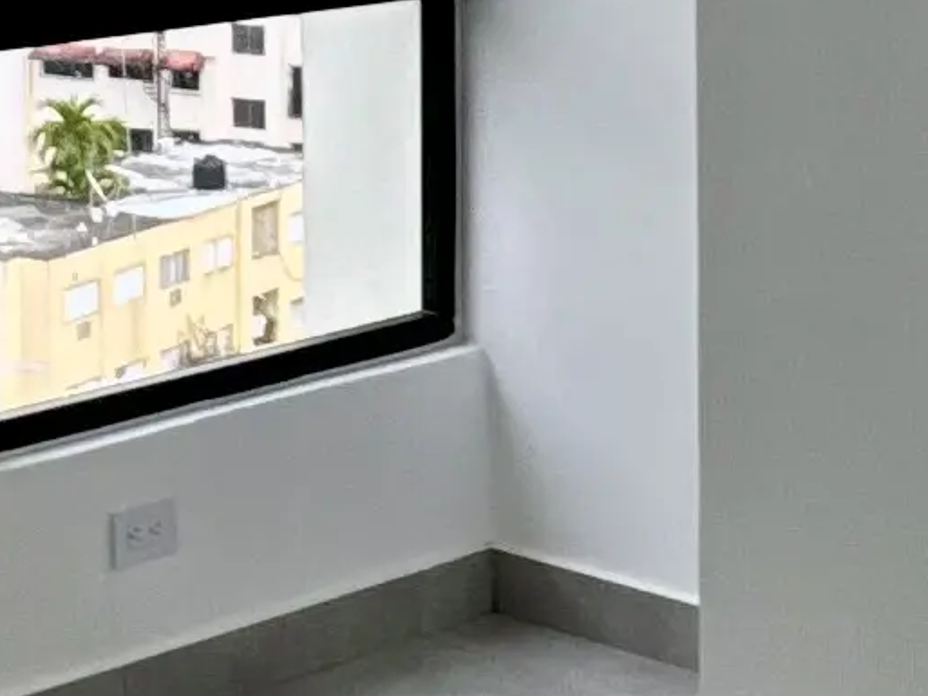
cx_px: 223
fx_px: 2950
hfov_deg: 17.8
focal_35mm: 110
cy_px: -298
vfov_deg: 12.9
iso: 40
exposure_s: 1/138
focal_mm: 2.22
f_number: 2.2
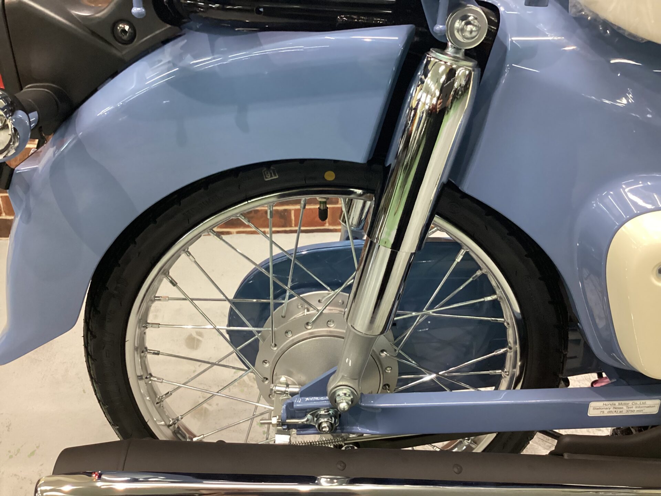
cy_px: 248
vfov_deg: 45.4
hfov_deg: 58.4
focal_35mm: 31
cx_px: 330
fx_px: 592
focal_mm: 3.3
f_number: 2.4
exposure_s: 1/60
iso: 400
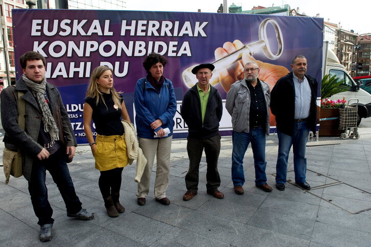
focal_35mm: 24
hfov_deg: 73.7
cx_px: 186
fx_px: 247
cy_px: 124
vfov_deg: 53.1
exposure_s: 1/100
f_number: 8
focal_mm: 24
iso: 200
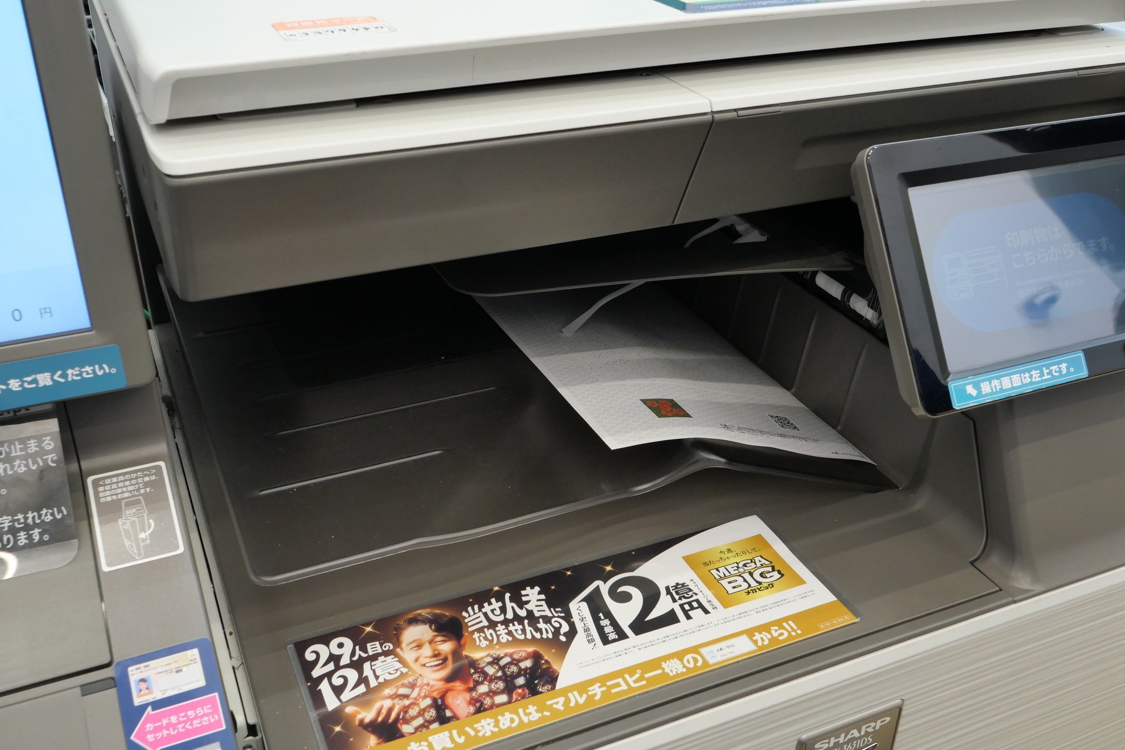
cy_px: 375
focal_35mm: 33
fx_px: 1031
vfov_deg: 40.0
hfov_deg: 57.2
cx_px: 562
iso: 1000
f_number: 6.3
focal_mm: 16
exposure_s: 1/40
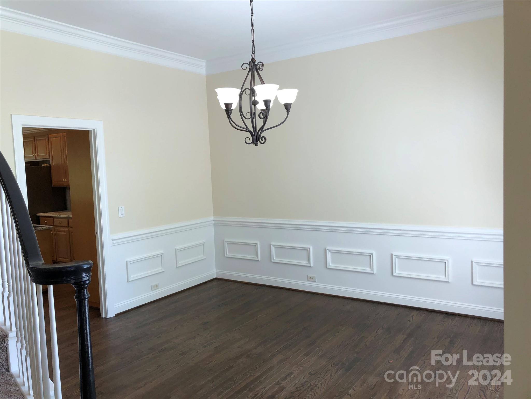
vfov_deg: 49.7
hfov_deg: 63.4
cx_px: 266
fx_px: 430
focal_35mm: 28
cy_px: 200
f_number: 1.8
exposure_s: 1/120
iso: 64
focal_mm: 4
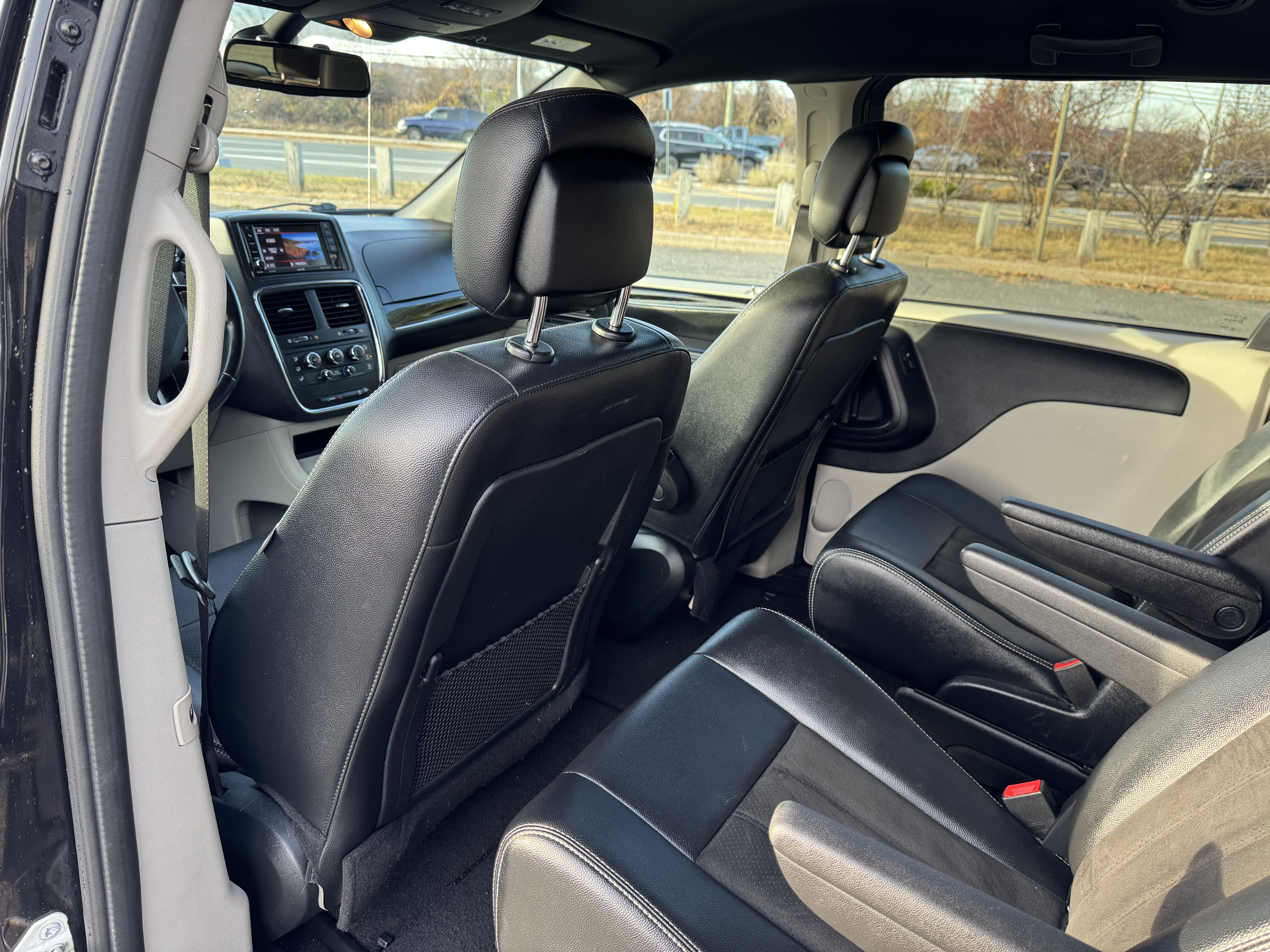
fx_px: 881
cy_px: 476
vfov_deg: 56.8
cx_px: 635
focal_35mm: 24
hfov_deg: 71.6
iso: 125
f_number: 1.78
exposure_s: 1/121
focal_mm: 6.76
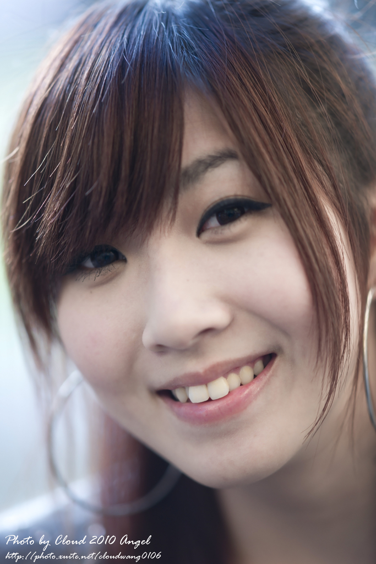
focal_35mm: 135
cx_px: 188
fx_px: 2114
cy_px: 282
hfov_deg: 10.2
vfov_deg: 15.2
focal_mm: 135
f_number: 1.8
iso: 200
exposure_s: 1/50
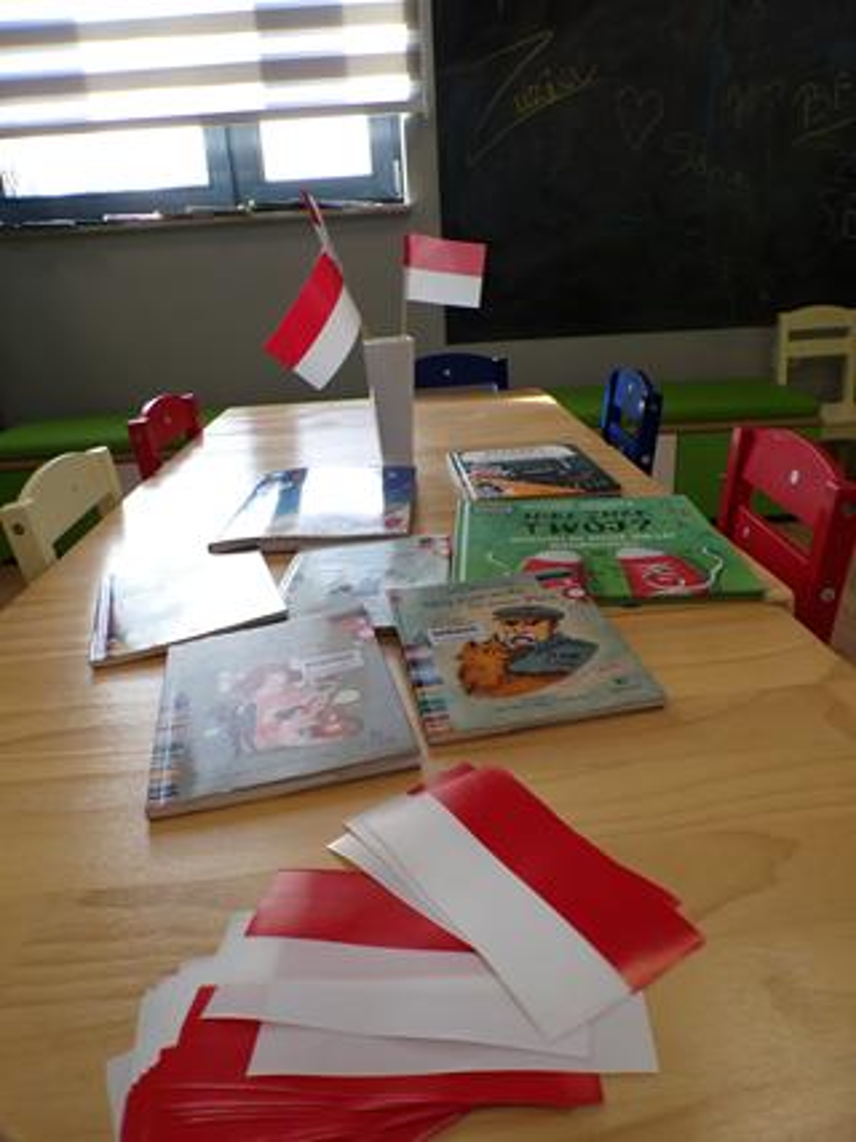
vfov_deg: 71.6
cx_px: 428
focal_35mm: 24
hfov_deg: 56.8
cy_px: 571
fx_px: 792
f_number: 4.4
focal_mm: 4.3
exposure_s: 1/40
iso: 100
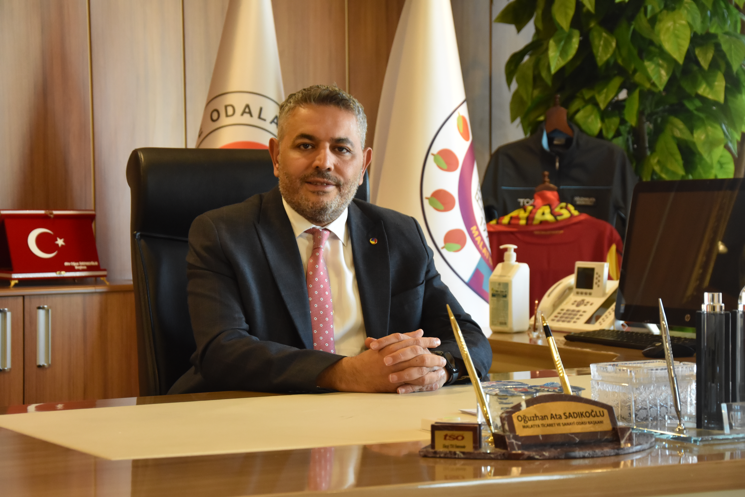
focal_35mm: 78
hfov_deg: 26.0
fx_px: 1614
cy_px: 248
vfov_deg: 17.5
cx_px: 372
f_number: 5
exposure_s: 1/60
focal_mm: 52
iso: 1800
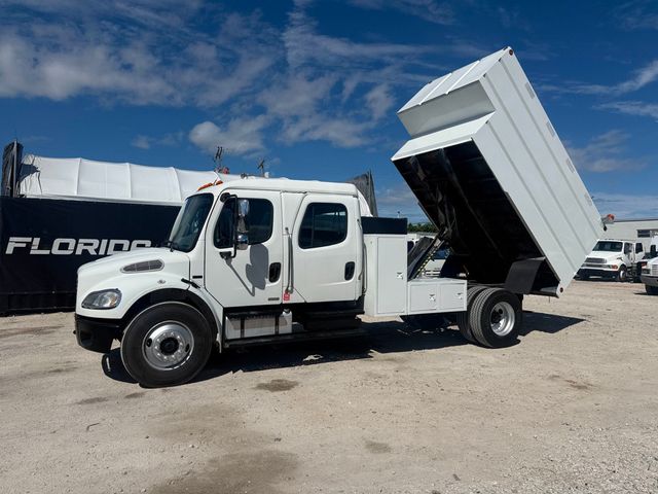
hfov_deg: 71.6
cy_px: 247
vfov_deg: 56.8
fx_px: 456
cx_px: 329
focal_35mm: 24
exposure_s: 1/14286
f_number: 1.78
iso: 80
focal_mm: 6.76
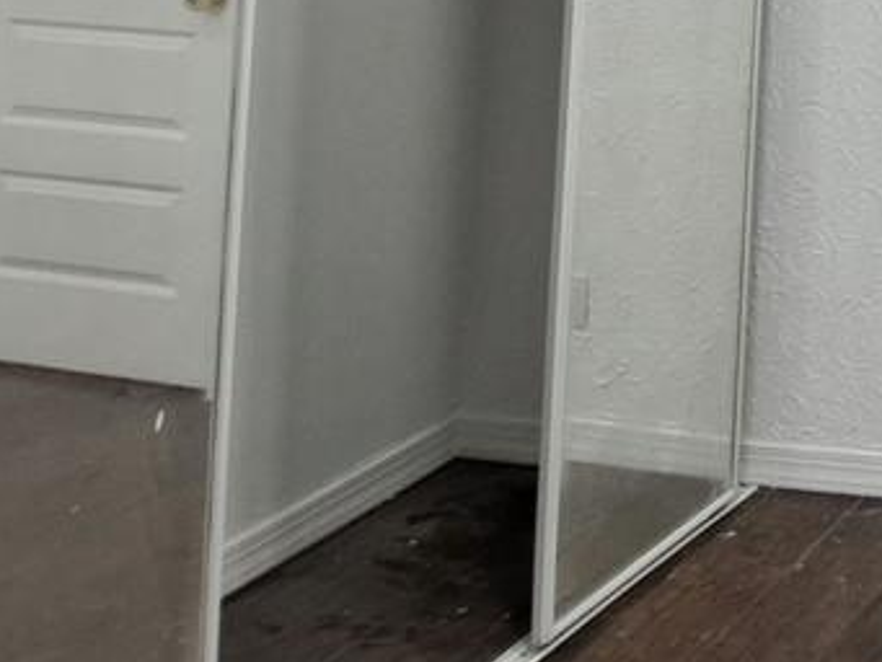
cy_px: -284
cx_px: 1399
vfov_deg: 21.0
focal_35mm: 61
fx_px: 1555
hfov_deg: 23.6
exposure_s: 1/40
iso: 100
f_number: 2.2
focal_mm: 1.74
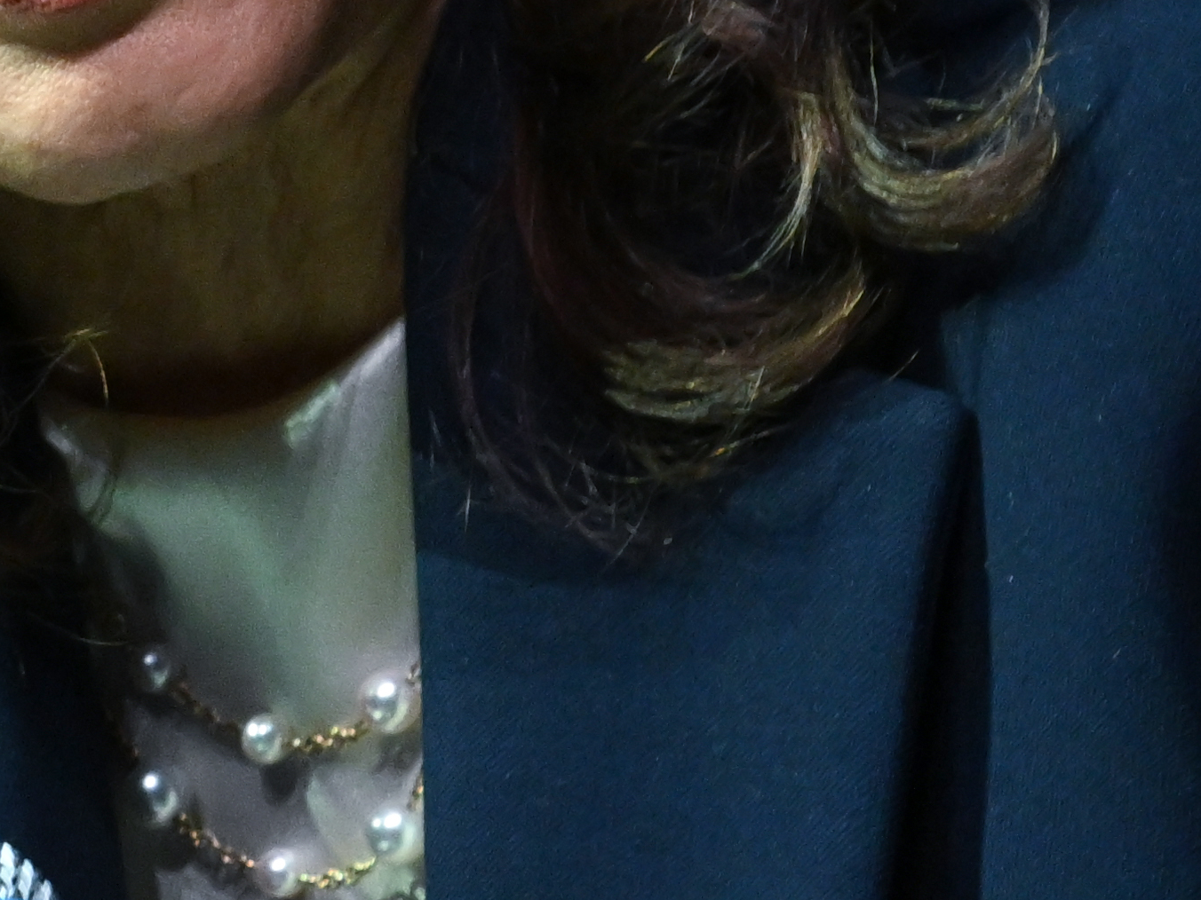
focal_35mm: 3451
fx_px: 119732
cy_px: -21
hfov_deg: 0.6
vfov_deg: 0.4
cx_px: -90
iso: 3200
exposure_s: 1/125
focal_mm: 600
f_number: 6.3
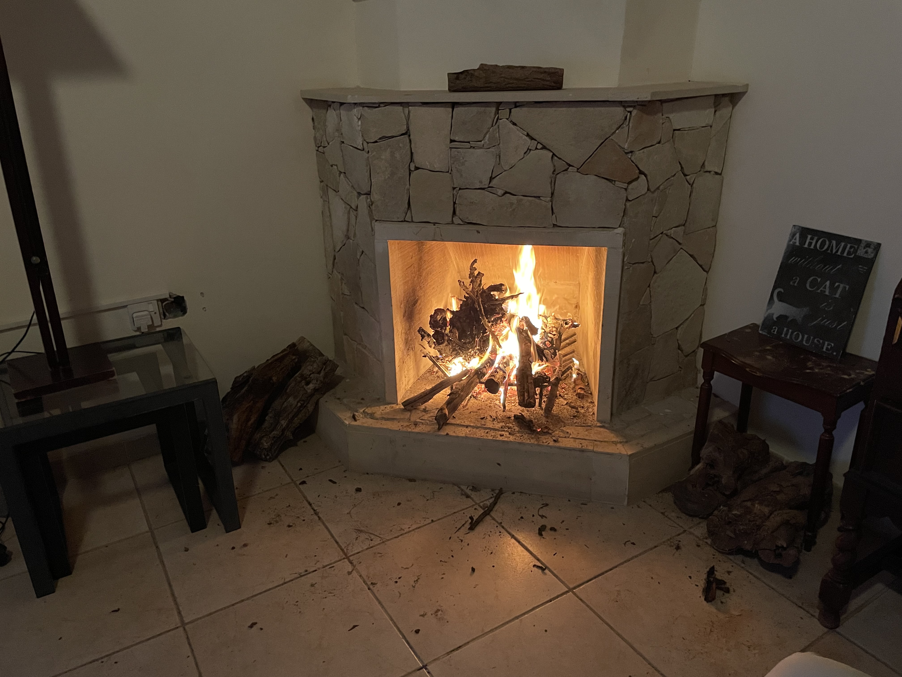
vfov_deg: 53.1
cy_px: 338
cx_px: 451
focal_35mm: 26
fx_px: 677
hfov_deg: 67.3
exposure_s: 1/25
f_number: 1.6
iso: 640
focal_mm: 4.2
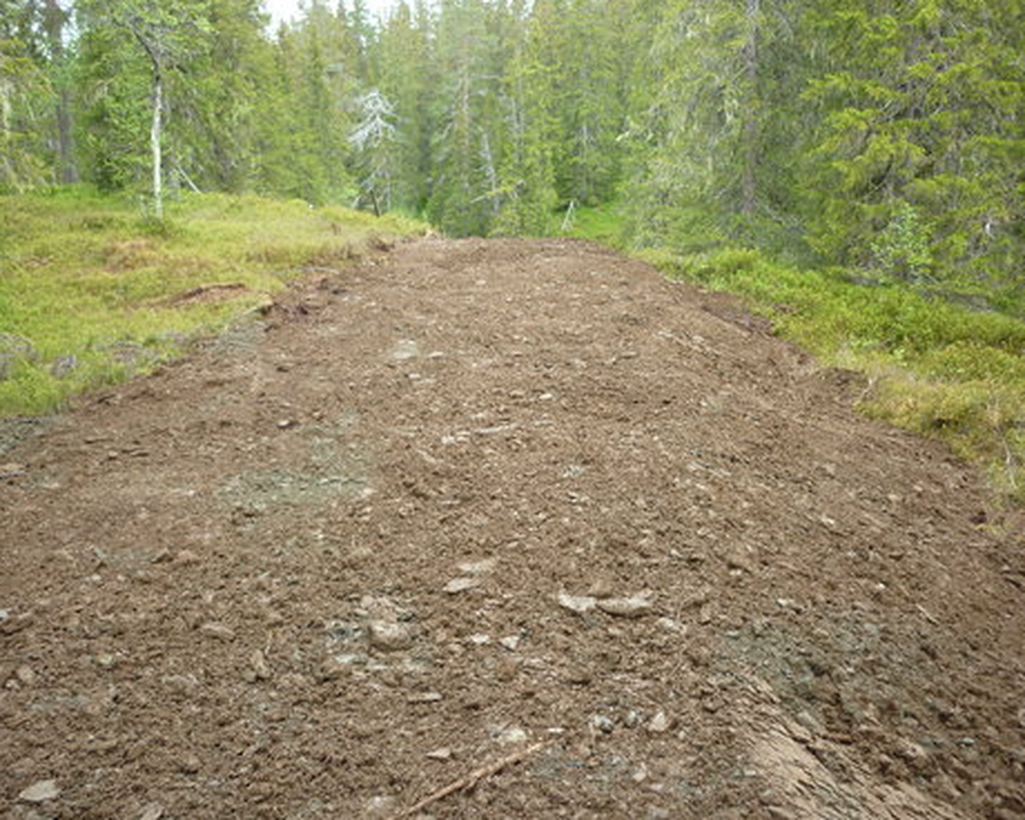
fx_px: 1062
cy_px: 404
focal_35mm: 35
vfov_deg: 42.2
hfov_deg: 51.5
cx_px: 510
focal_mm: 5.5
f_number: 2.8
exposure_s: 1/100
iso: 80
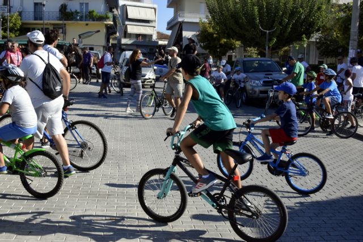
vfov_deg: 31.9
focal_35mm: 42
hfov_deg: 46.4
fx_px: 424
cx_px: 182
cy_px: 121
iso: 640
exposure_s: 1/640
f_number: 13
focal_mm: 28
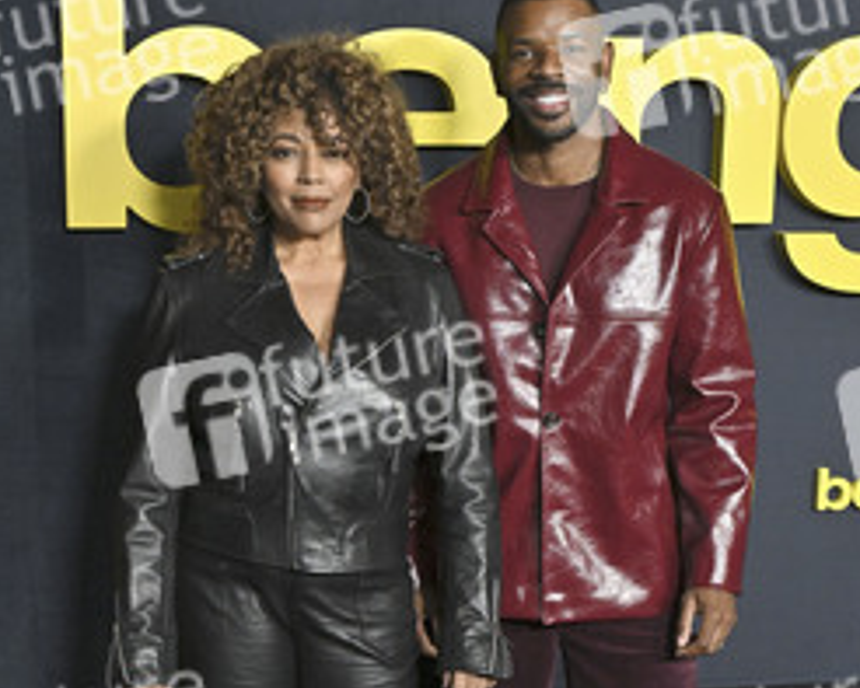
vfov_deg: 22.4
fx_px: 1706
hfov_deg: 28.3
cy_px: 580
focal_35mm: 67
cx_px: 420
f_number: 5.6
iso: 2500
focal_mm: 44
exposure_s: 1/320
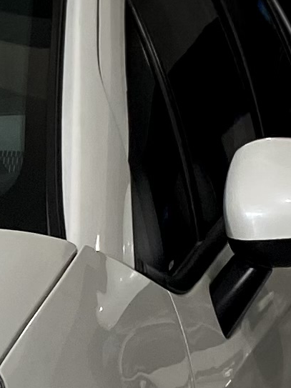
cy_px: 307
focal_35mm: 193
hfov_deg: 7.0
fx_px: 2164
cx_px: -527
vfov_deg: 10.2
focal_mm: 4.25
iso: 50
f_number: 1.8
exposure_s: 1/122
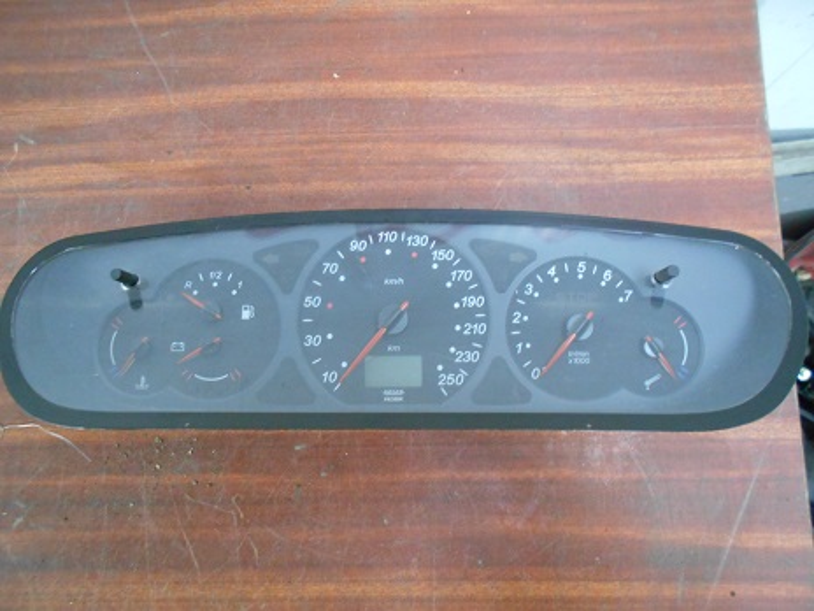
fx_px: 611
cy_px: 306
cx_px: 407
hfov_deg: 67.3
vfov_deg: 53.1
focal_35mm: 26
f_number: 3.2
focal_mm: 4.6
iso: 720
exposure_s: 1/8
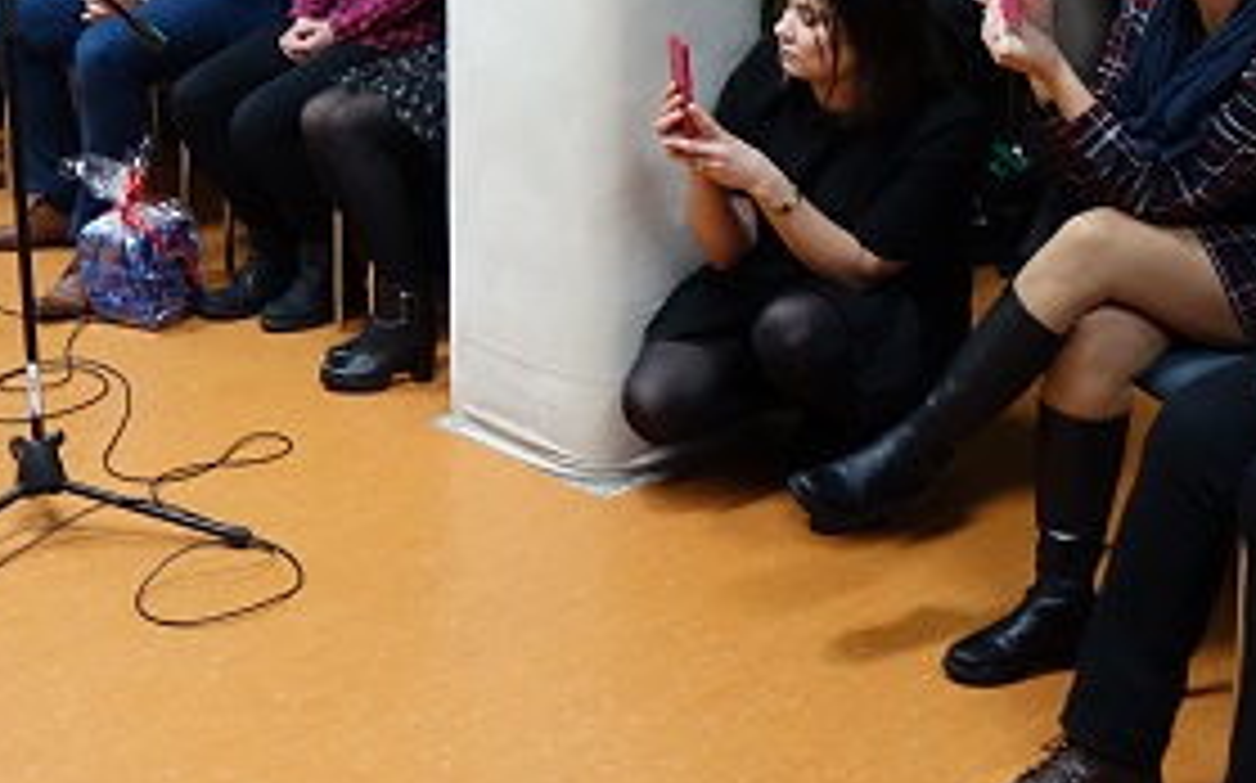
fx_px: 2189
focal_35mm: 64
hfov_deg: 31.7
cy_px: 2
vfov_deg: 19.7
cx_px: 387
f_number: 2.8
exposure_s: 1/40
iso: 1000
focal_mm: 11.8
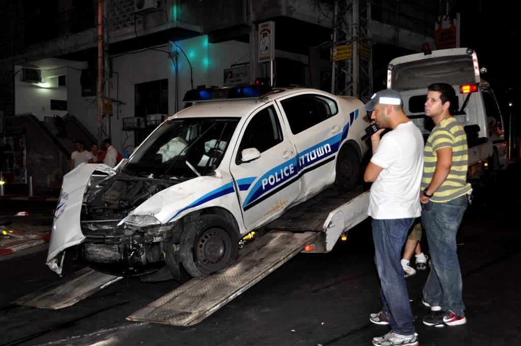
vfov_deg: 28.9
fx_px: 672
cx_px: 260
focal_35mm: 46
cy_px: 173
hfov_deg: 42.4
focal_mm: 31
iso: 500
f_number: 5
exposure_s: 1/60
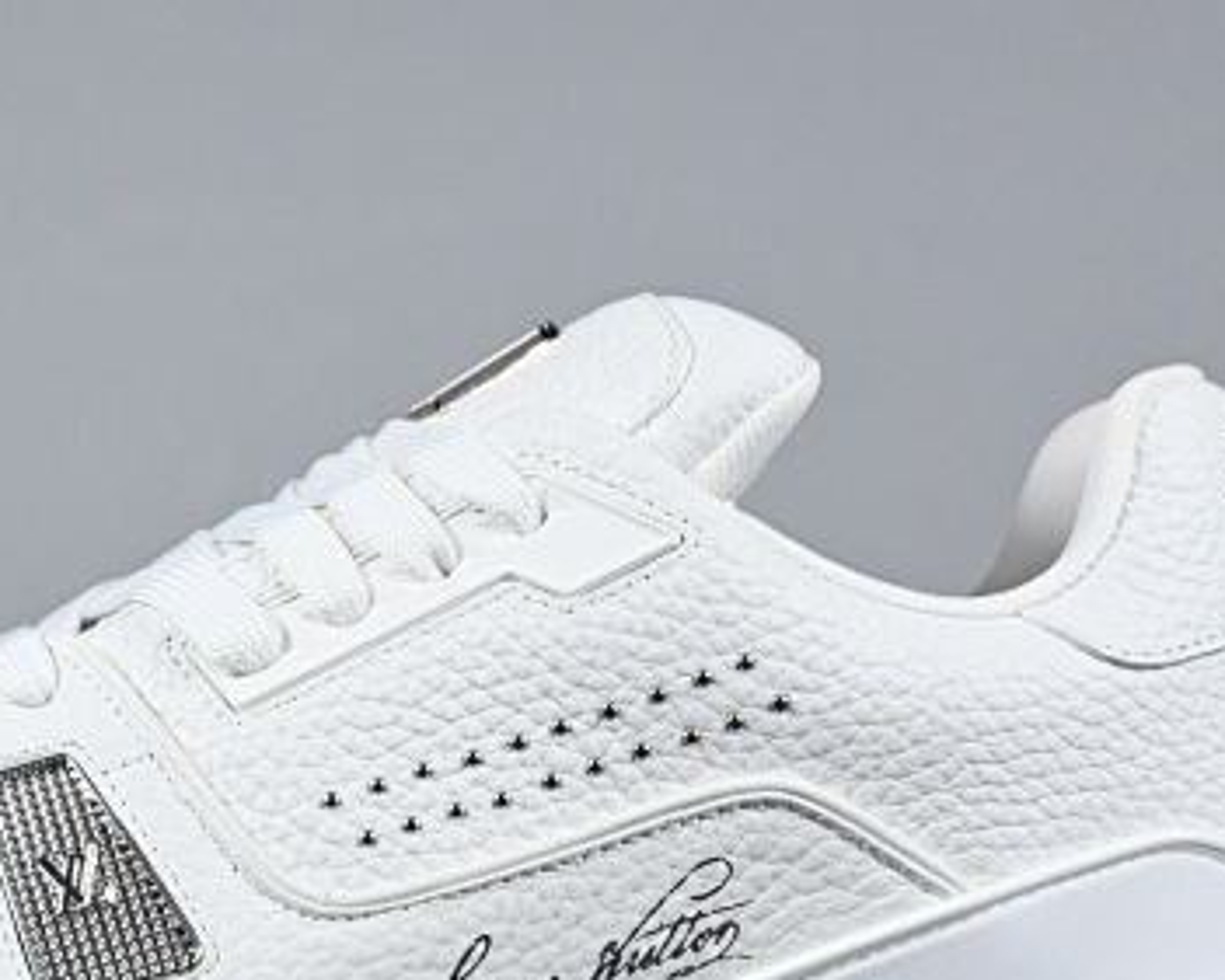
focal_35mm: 122
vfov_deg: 12.6
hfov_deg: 15.7
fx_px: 4424
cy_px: 650
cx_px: 297
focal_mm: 38
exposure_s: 1/160
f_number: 5.6
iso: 400
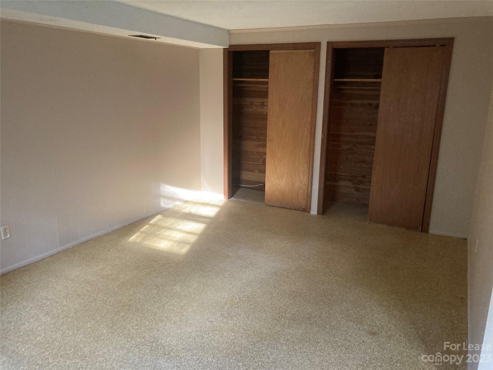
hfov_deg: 63.4
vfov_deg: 49.7
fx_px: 399
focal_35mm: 28
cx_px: 246
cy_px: 185
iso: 400
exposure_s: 1/33
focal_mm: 3.99
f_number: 1.8
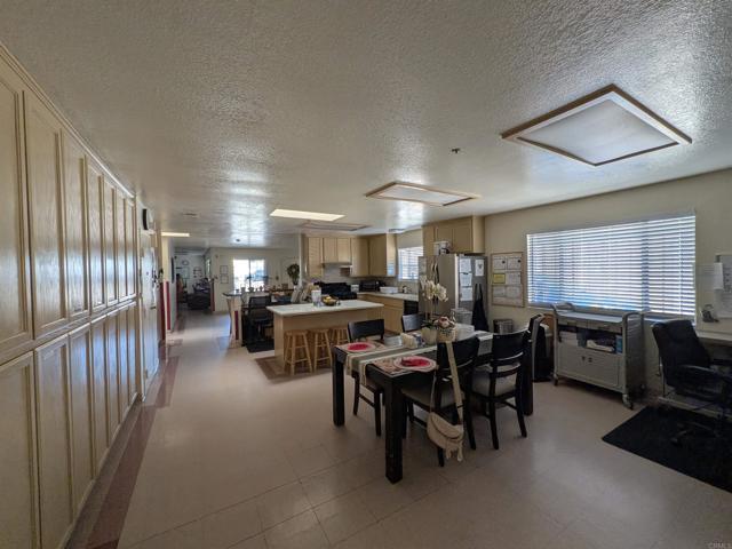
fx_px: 275
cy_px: 274
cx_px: 366
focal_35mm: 13
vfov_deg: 89.9
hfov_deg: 106.2
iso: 42
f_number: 2.2
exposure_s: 1/72.6
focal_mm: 1.54
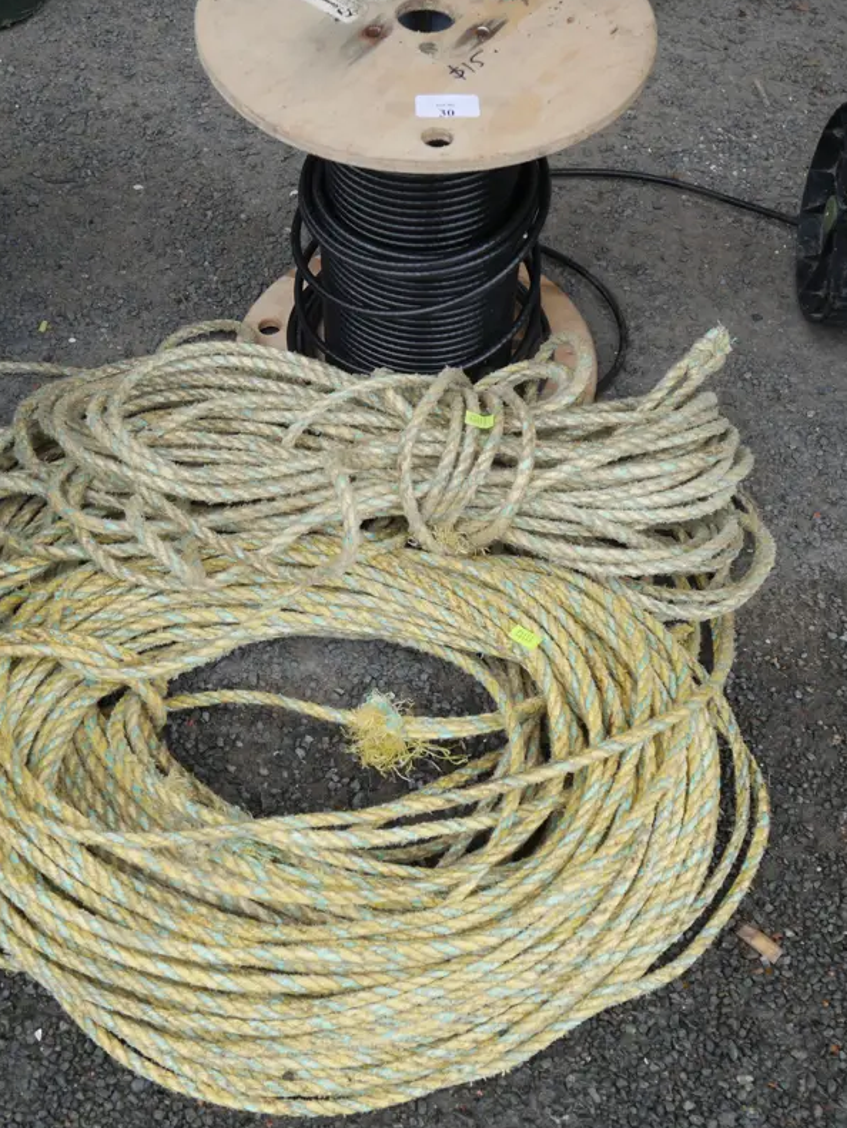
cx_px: 433
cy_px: 532
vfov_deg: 42.9
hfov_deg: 32.9
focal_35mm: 44
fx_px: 1434
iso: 200
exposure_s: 1/160
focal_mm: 17
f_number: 4.5
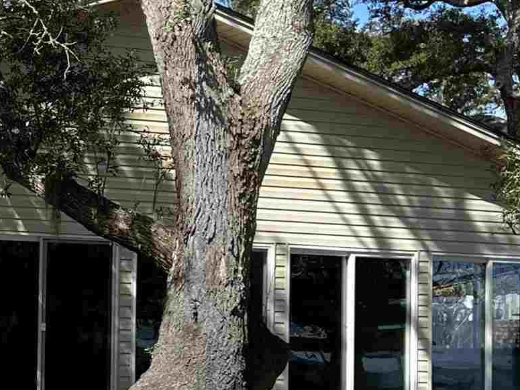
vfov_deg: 14.3
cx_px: -223
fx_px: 1548
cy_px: 300
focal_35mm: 103
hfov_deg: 17.4
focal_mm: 5.7
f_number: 1.5
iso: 50
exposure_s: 1/2695
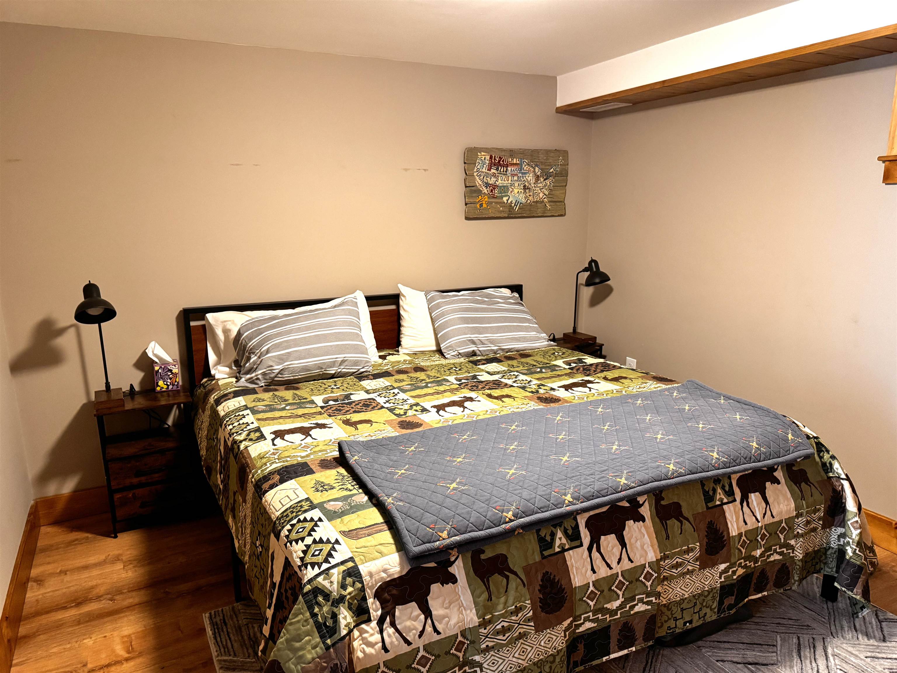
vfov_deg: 56.8
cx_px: 448
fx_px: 622
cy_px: 336
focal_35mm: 24
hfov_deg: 71.6
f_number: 1.78
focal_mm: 6.76
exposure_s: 1/60
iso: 640
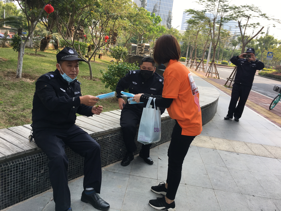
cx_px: 140
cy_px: 106
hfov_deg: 61.7
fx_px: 235
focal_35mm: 29
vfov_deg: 48.2
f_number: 2.2
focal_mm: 4.15
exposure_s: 1/509
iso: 25
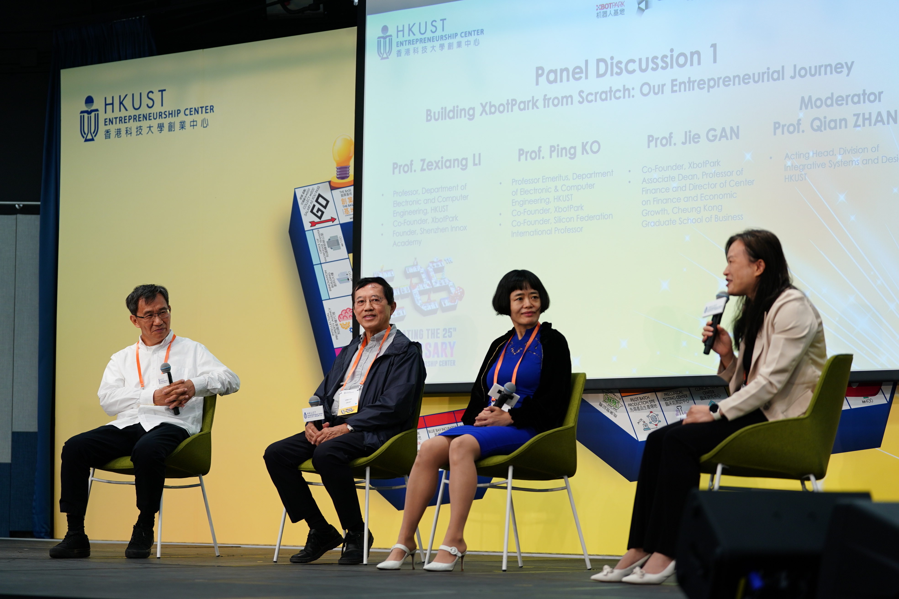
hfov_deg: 20.2
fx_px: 2522
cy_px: 300
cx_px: 450
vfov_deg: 13.6
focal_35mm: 101
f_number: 2.8
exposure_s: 1/250
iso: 400
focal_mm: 101
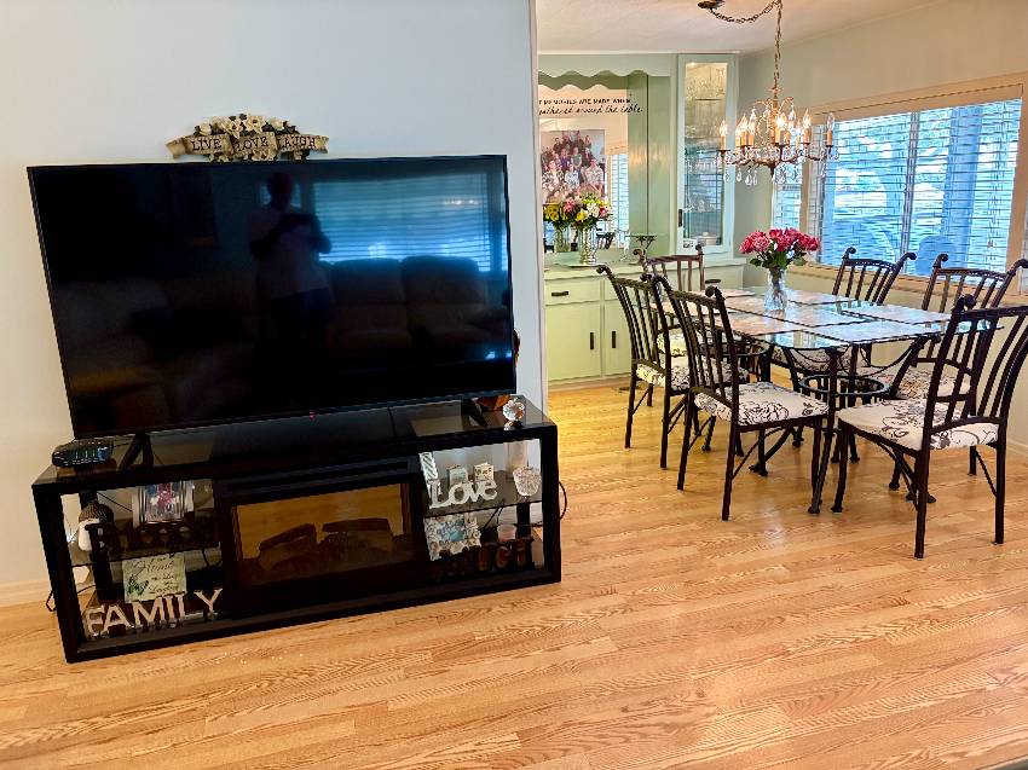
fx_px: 772
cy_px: 385
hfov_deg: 67.3
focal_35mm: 26
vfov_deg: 53.0
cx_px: 514
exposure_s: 1/60
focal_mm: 5.96
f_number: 1.6
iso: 400
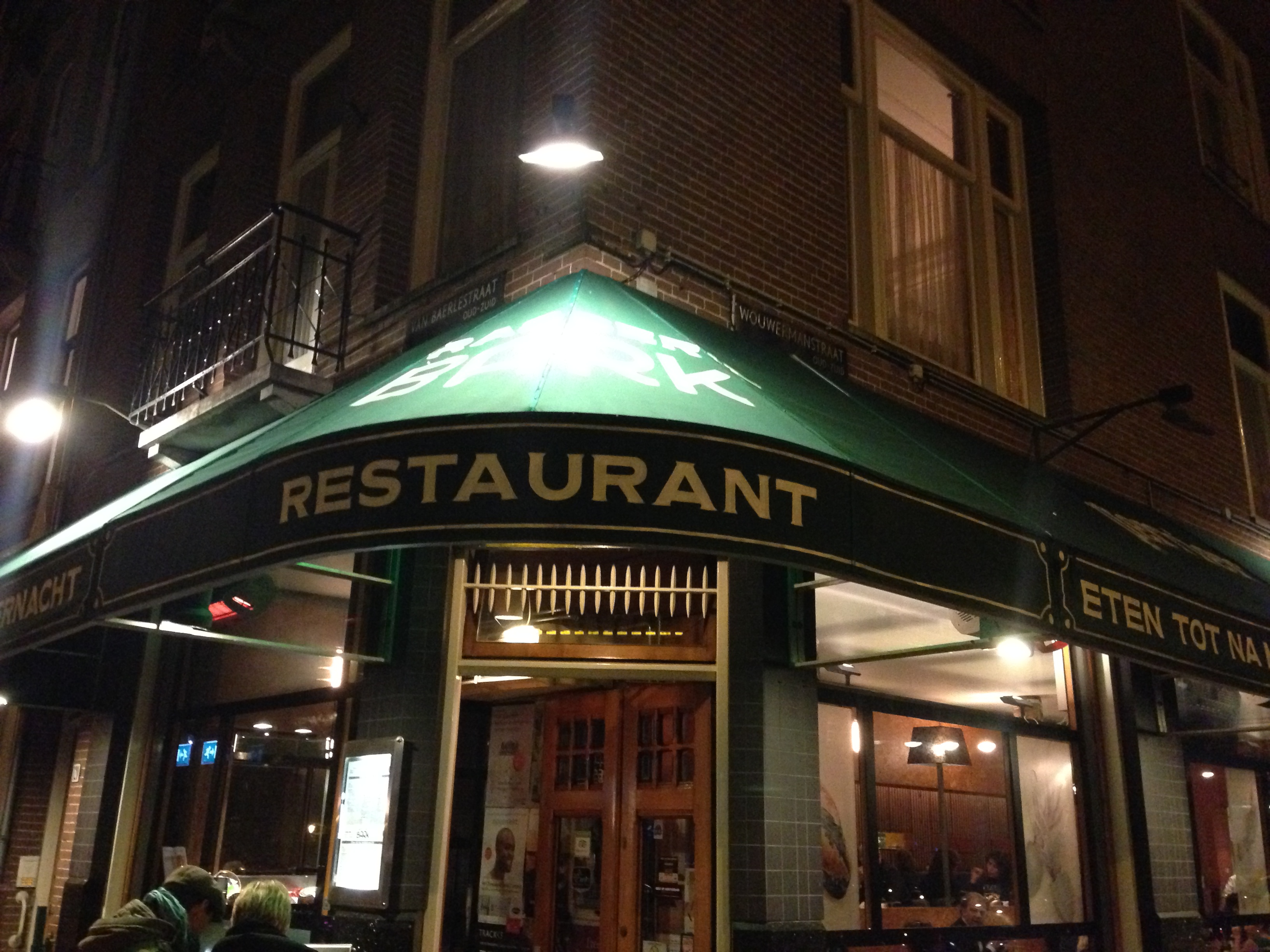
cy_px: 476
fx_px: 1211
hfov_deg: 55.4
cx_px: 635
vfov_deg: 42.9
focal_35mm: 33
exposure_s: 1/15
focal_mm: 4.12
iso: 800
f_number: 2.4
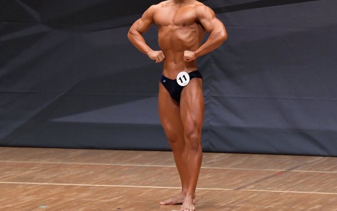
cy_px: 84
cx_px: 158
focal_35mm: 373
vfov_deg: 3.5
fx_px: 3426
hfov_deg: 5.6
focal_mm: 190
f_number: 5.6
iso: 6400
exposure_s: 1/400
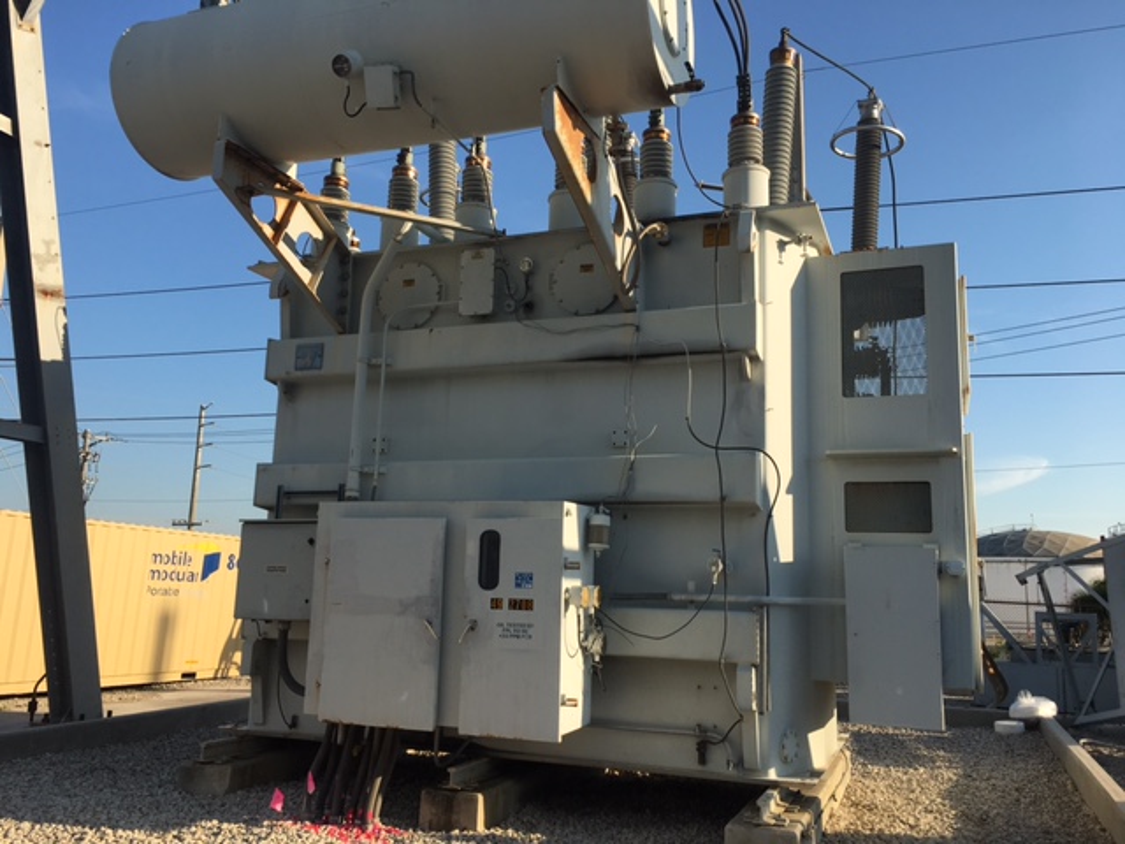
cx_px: 562
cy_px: 422
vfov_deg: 48.2
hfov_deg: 61.7
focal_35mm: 29
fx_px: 942
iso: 25
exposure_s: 1/1166
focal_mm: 4.15
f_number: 2.2
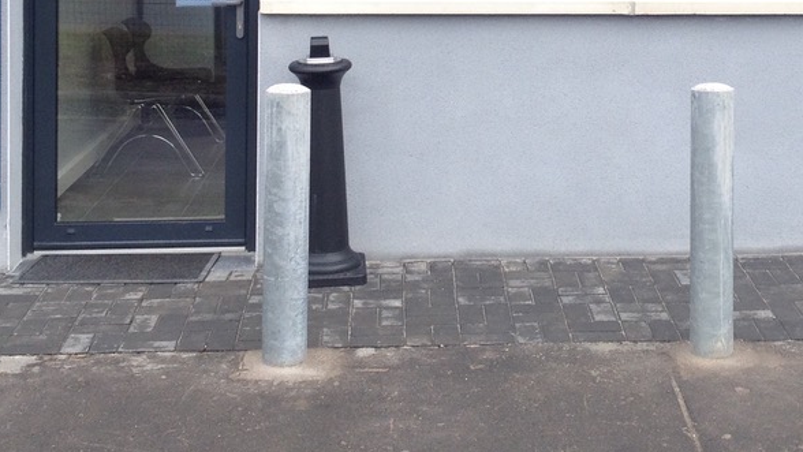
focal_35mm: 83
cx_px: 542
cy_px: -67
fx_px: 1768
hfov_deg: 25.4
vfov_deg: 14.2
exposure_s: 1/211
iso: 50
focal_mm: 4.28
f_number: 2.4
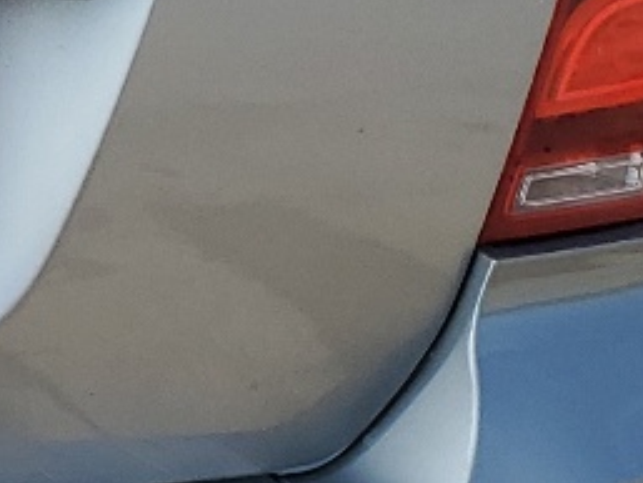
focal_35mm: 162
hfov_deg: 11.1
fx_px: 3011
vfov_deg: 9.1
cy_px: 28
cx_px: -625
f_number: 1.5
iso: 50
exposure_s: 1/1667
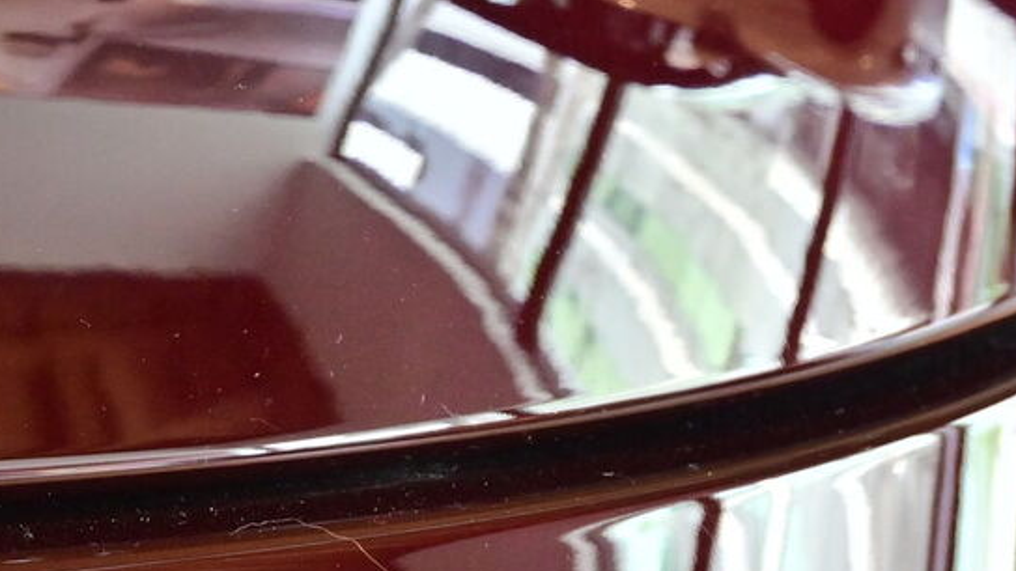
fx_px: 4333
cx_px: 286
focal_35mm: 161
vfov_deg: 7.4
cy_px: -269
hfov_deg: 13.3
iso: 1000
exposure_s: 1/50
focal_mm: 29
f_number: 4.8
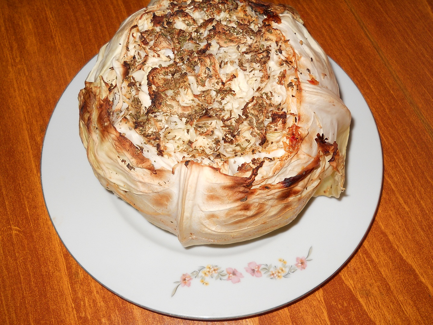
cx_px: 216
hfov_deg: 45.8
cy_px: 162
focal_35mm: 41
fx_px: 513
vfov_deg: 35.1
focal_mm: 6.72
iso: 80
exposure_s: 1/30
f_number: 3.1
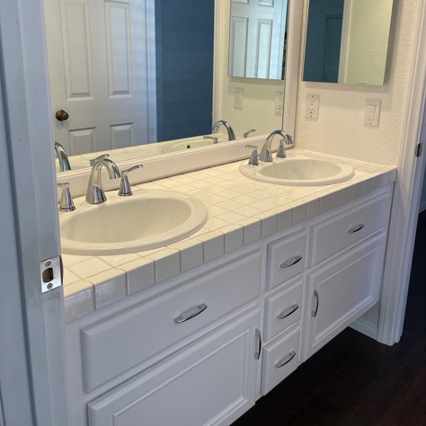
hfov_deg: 52.5
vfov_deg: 52.1
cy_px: 164
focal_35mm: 31
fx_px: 432
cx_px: 211
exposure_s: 1/120
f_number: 1.6
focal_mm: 4.2
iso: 40
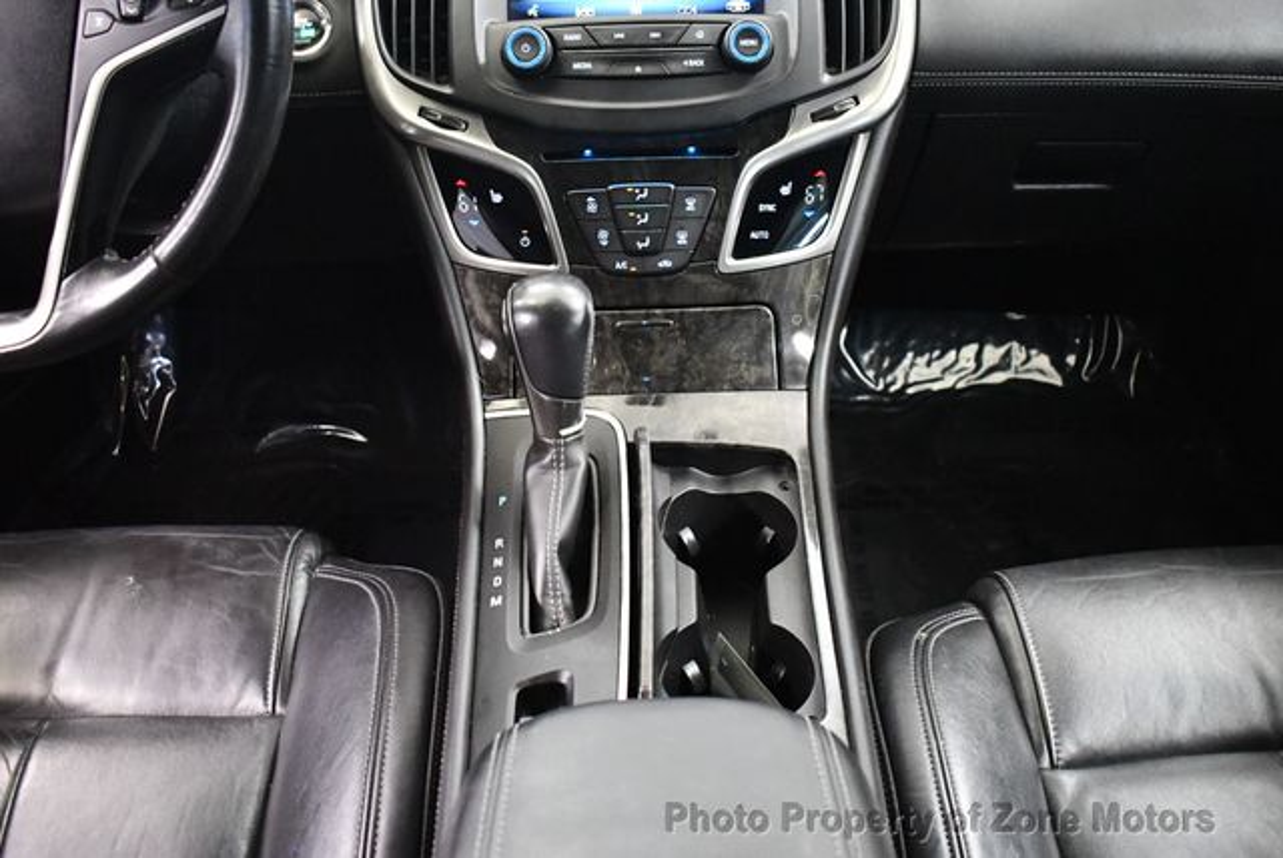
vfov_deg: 36.9
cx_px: 642
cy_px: 429
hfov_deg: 53.1
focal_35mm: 36
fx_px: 1284
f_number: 3.5
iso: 5600
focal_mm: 18
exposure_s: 1/60
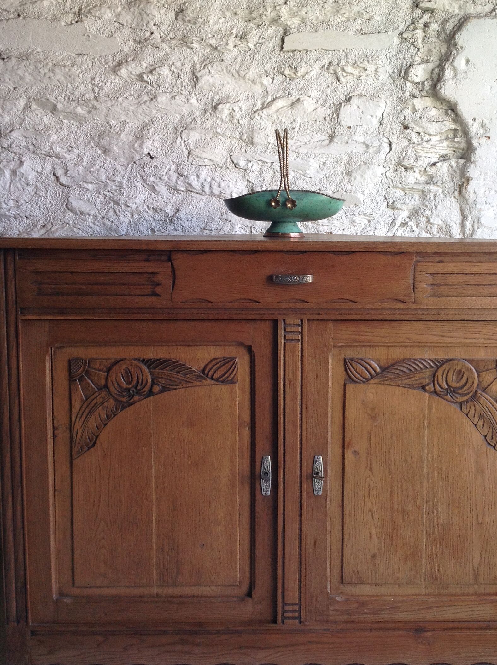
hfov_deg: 33.4
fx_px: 825
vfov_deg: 43.9
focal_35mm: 43
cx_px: 295
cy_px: 318
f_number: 2.4
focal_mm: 4.28
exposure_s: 1/120
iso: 80
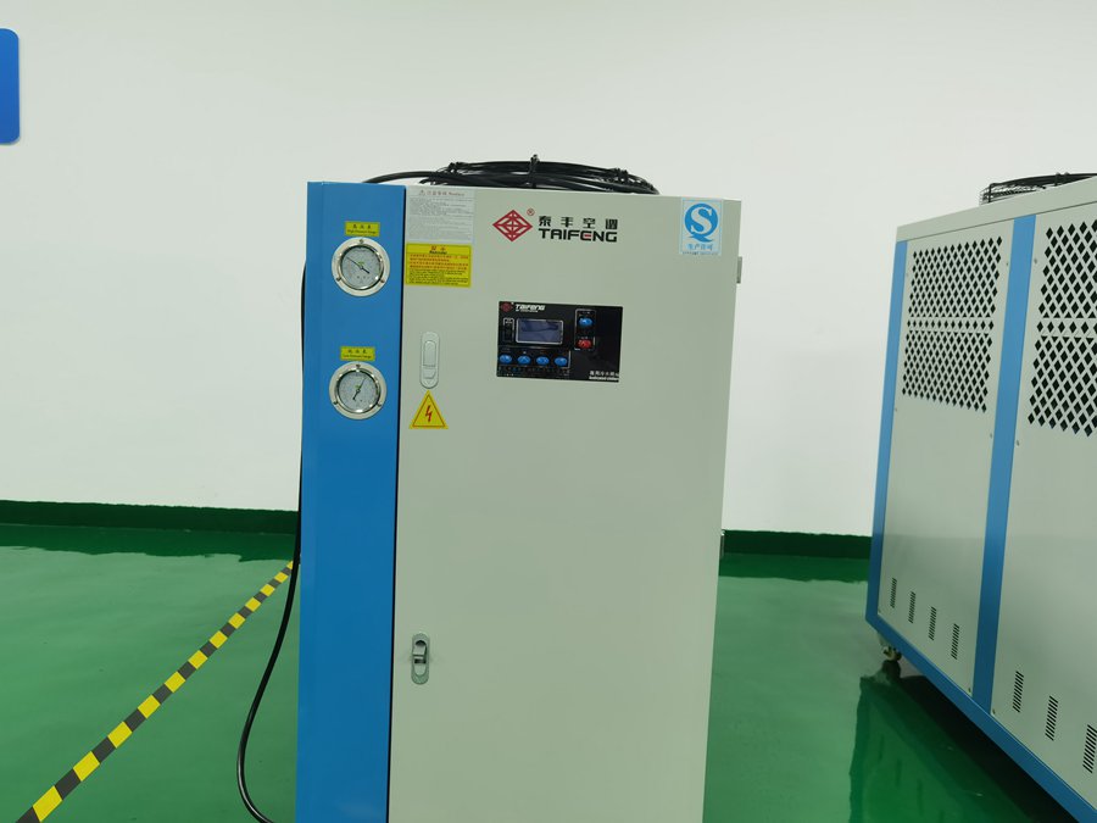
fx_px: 856
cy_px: 412
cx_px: 548
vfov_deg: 51.4
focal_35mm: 27
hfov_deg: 65.3
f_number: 1.9
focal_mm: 6.71
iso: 160
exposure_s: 1/100
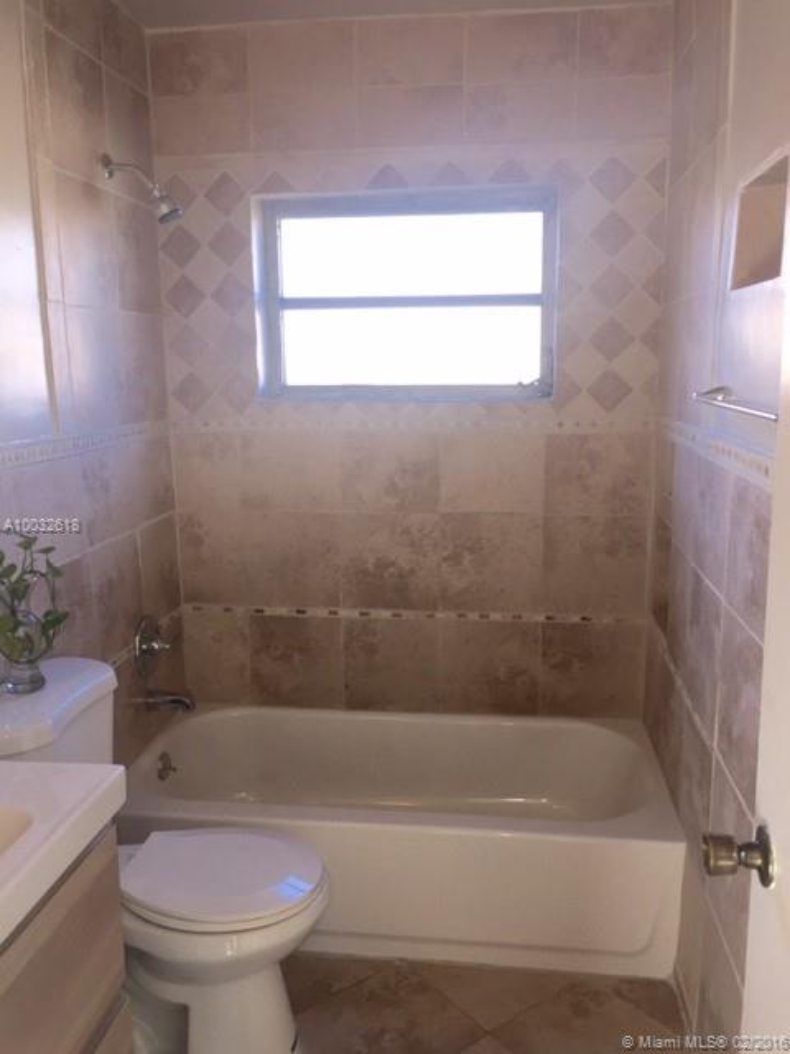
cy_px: 527
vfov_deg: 61.7
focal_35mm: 29
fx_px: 882
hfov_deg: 48.2
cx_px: 395
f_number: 2.2
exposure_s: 1/60
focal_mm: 4.15
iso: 40
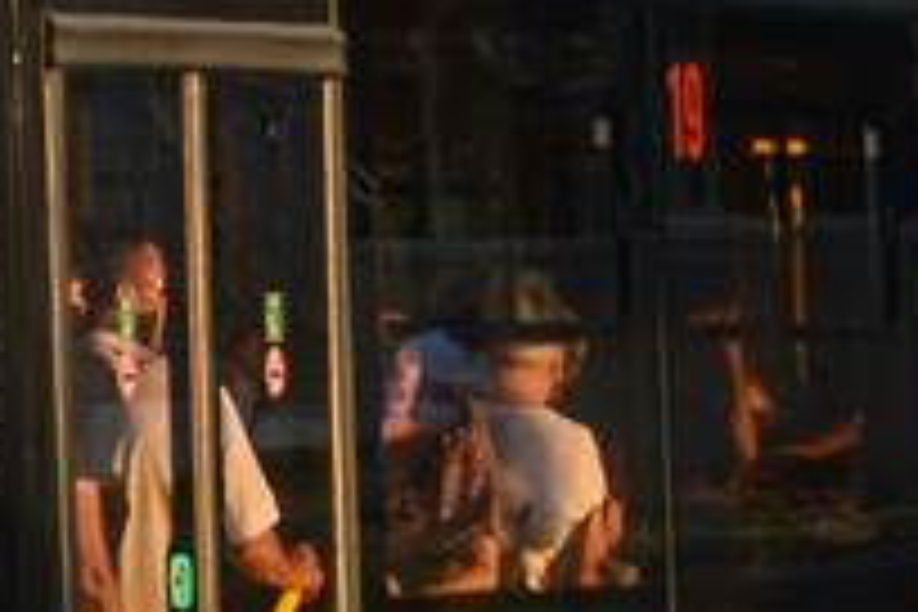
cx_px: 32
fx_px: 12664
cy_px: -207
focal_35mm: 497
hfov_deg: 4.1
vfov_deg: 2.8
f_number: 5
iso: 200
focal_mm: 45
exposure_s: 1/250
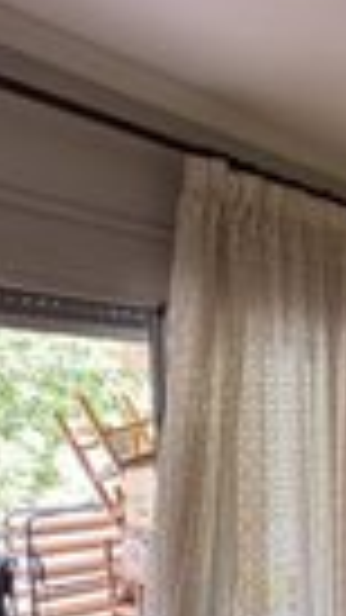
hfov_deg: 19.9
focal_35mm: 40
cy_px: 472
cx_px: 652
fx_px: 653
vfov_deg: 48.3
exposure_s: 1/50
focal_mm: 2.22
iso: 250
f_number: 2.2
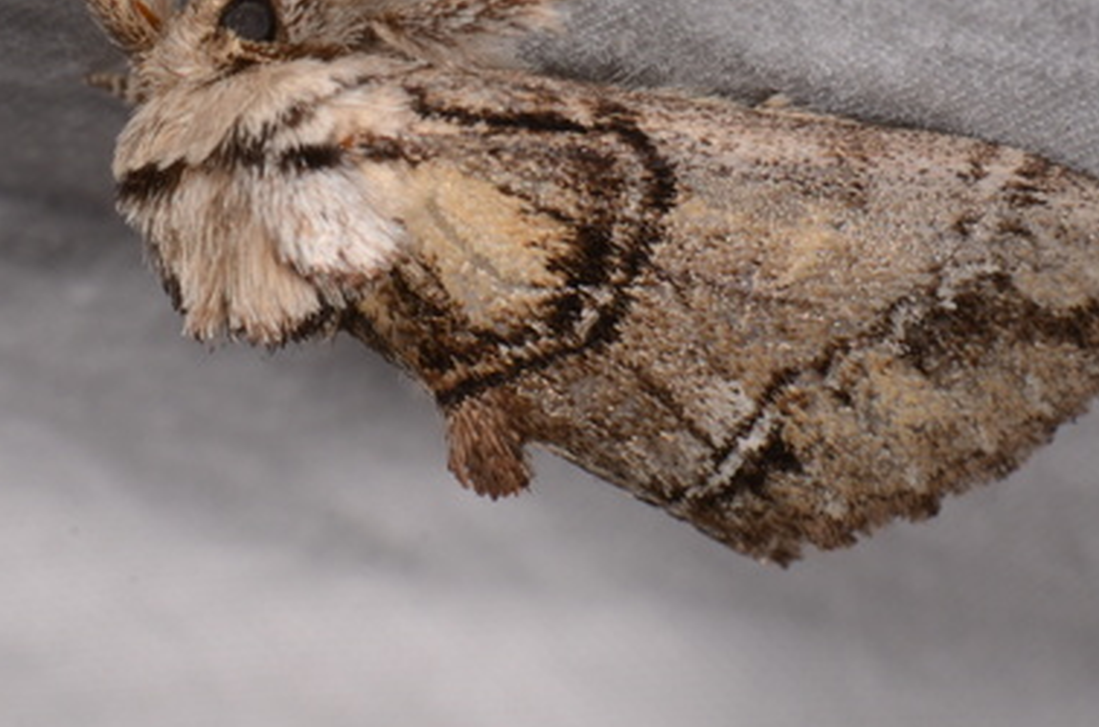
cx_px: 602
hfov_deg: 7.7
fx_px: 8132
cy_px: 361
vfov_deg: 5.1
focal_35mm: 267
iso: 100
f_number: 25
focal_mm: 85
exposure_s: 1/60
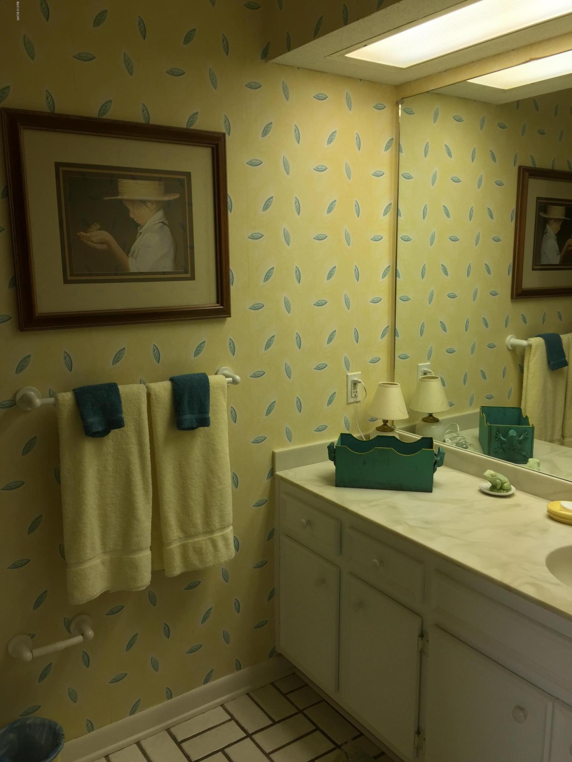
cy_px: 381
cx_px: 286
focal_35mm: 29
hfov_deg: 48.2
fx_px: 639
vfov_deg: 61.7
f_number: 2.2
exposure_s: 1/40
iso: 32
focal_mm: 4.15
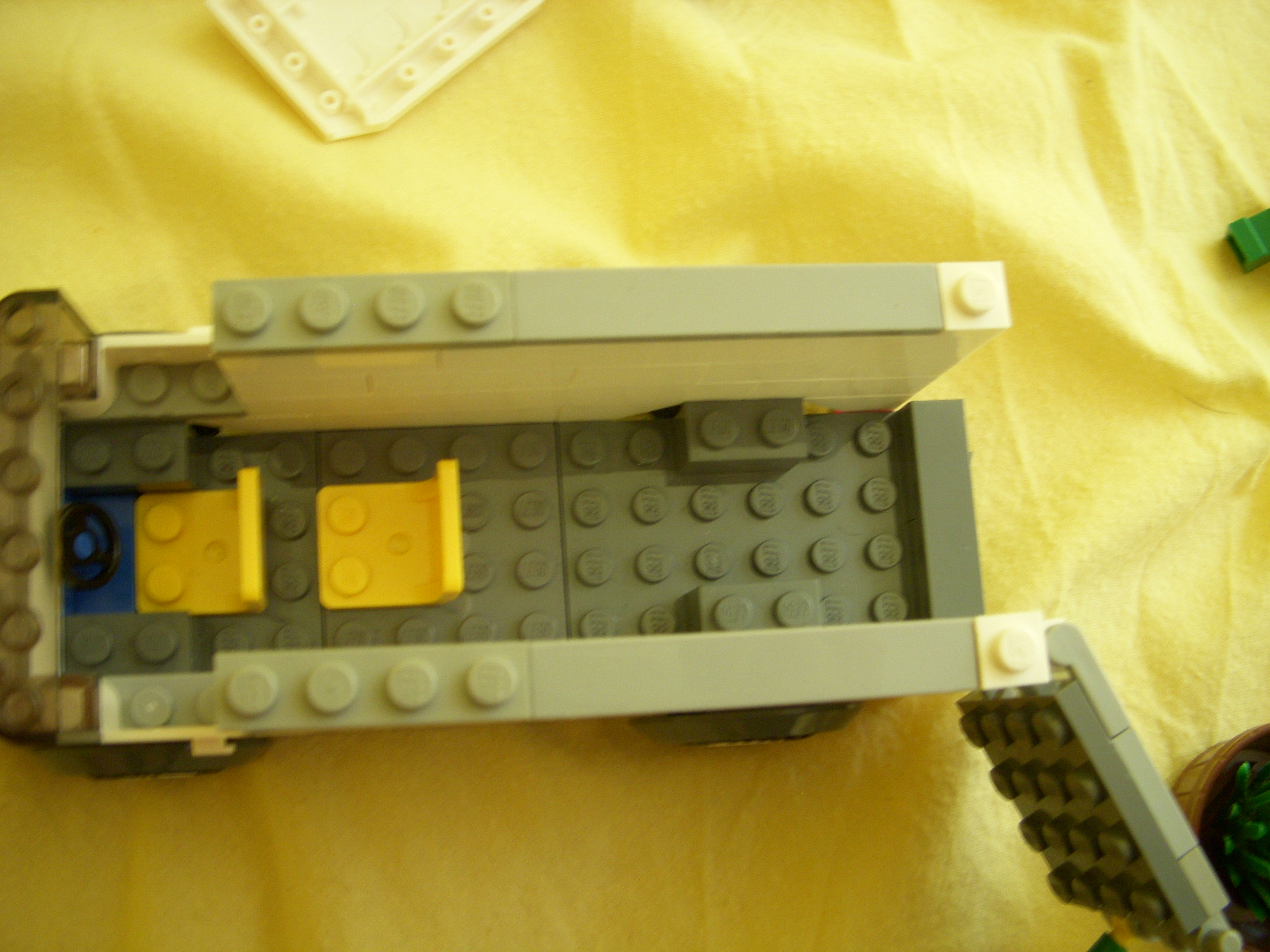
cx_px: 635
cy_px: 476
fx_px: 1394
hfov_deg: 49.0
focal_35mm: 38
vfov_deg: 37.7
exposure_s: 1/10
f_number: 3.3
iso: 200
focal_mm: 6.3
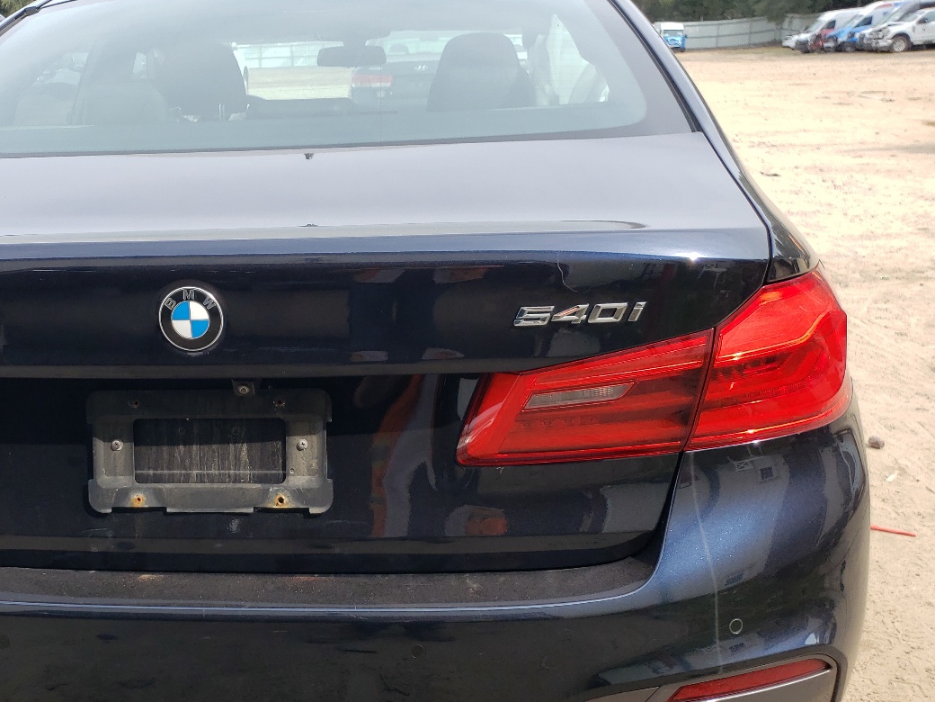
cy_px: 432
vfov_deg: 35.8
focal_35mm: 40
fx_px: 1080
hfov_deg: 45.8
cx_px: 288
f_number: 1.5
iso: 50
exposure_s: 1/1000
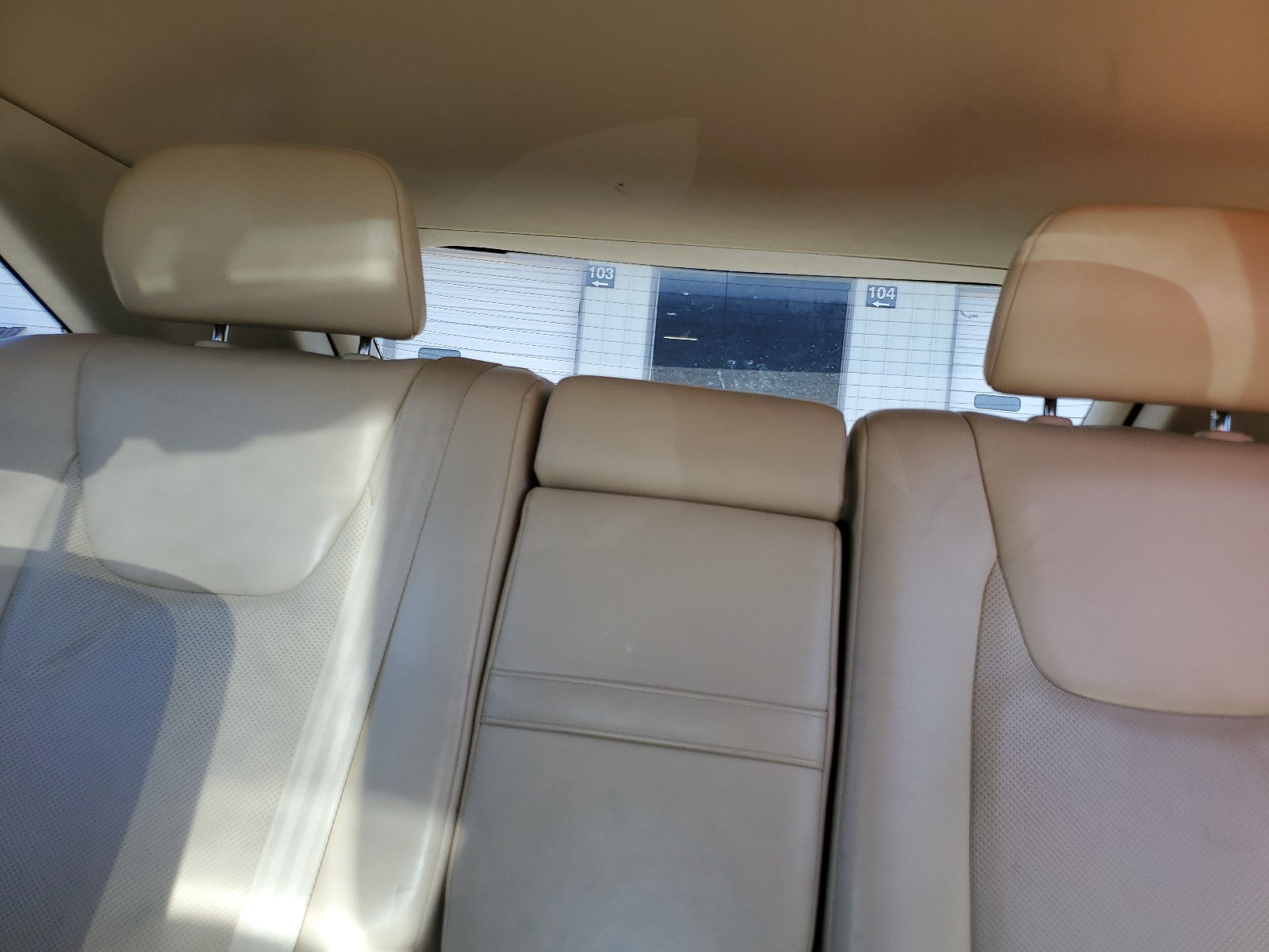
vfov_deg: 53.1
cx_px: 634
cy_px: 476
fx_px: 953
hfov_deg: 67.3
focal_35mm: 26
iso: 50
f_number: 1.5
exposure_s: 1/147
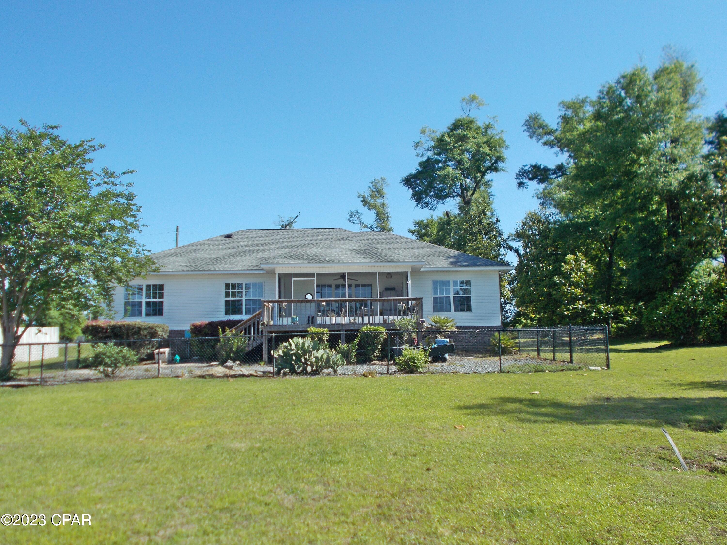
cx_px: 364
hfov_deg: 54.0
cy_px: 272
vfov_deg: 41.8
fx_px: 714
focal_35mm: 34
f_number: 9.2
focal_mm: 6
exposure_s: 1/100
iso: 80
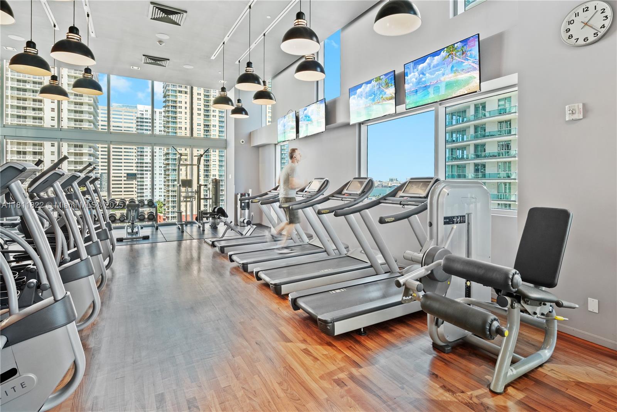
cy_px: 206
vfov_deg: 70.5
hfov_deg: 93.3
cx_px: 308
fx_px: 291
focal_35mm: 17
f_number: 8
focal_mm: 17
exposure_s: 1/20
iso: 280
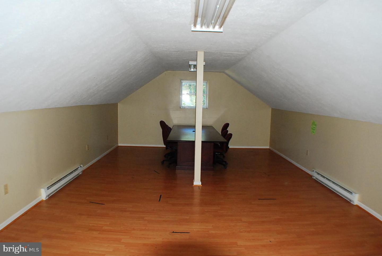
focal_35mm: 33
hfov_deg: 57.2
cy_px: 128
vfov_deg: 40.1
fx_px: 351
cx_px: 191
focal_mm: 22
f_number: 8
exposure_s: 1/60
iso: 1000
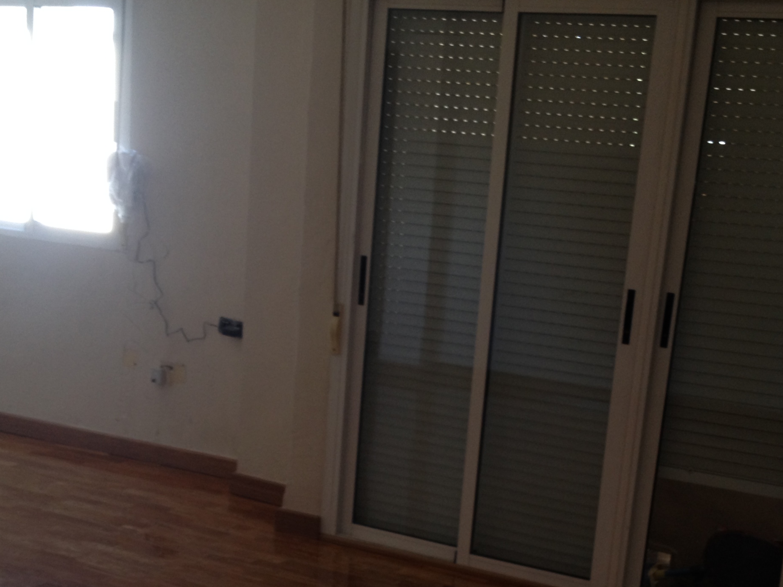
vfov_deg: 23.1
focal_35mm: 62
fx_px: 1402
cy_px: 518
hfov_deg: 31.2
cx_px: 418
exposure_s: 1/27
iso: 50
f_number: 2.4
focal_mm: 4.28
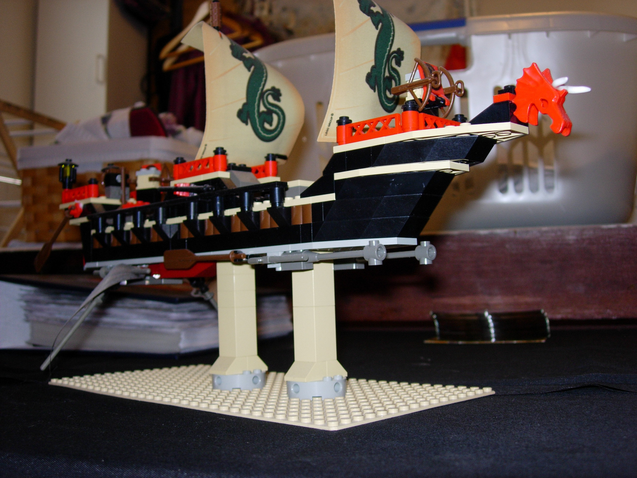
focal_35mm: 41
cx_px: 318
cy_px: 239
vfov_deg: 35.1
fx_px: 754
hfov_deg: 45.8
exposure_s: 1/64
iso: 79
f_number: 2.9
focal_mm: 8.5
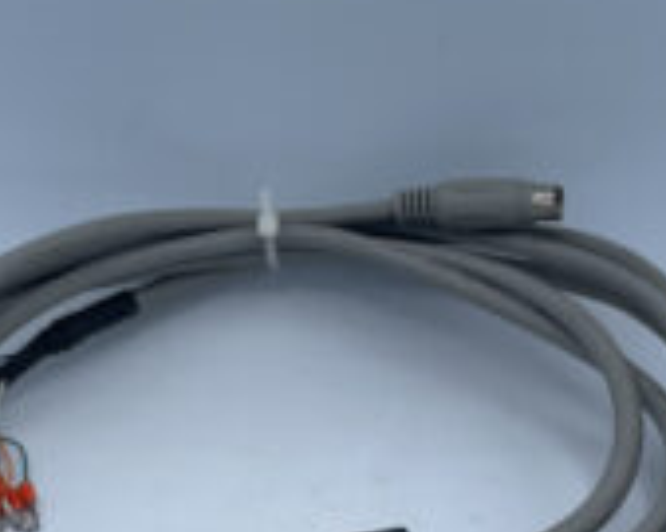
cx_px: 335
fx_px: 1182
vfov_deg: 25.2
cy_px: 351
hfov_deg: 31.5
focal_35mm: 60
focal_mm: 4.2
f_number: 1.6
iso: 32
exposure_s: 1/1795
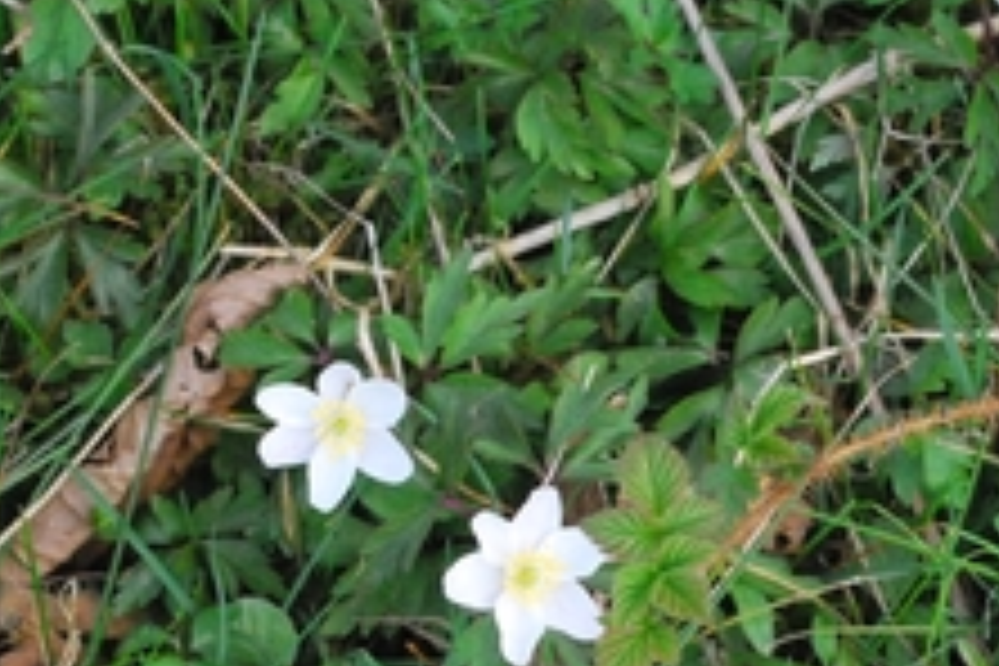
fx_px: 5411
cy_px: 529
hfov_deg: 10.5
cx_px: 896
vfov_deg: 7.0
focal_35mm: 195
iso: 1600
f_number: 10
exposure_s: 1/400
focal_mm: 48
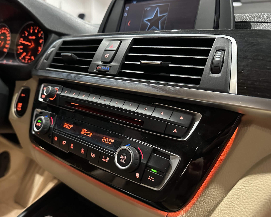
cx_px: 110
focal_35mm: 28
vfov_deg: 51.5
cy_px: 105
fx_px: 225
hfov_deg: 61.7
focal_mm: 6.86
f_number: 1.78
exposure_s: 1/29
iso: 1000
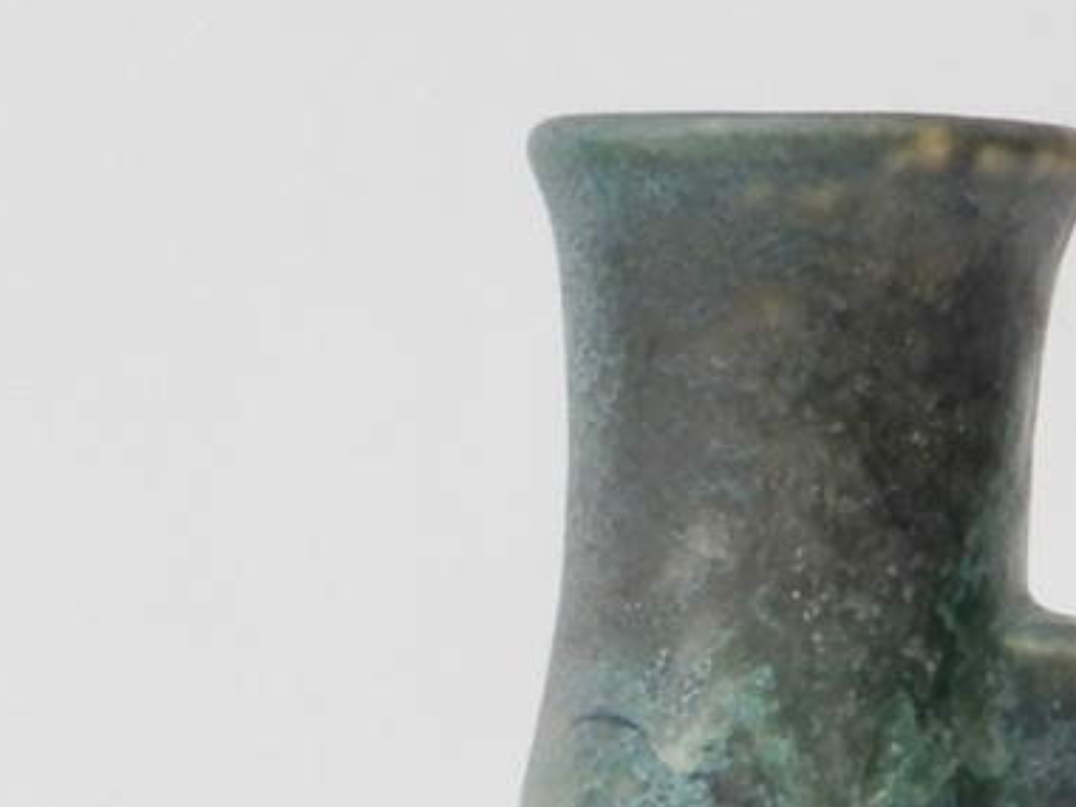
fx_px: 9543
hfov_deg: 6.4
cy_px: 1781
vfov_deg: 4.7
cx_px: -490
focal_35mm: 307
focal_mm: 10.2
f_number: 8
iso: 80
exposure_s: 1/13
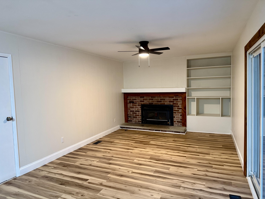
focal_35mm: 24
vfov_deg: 56.8
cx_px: 132
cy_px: 100
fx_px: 184
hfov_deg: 71.6
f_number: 1.78
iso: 400
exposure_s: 1/60
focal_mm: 6.76
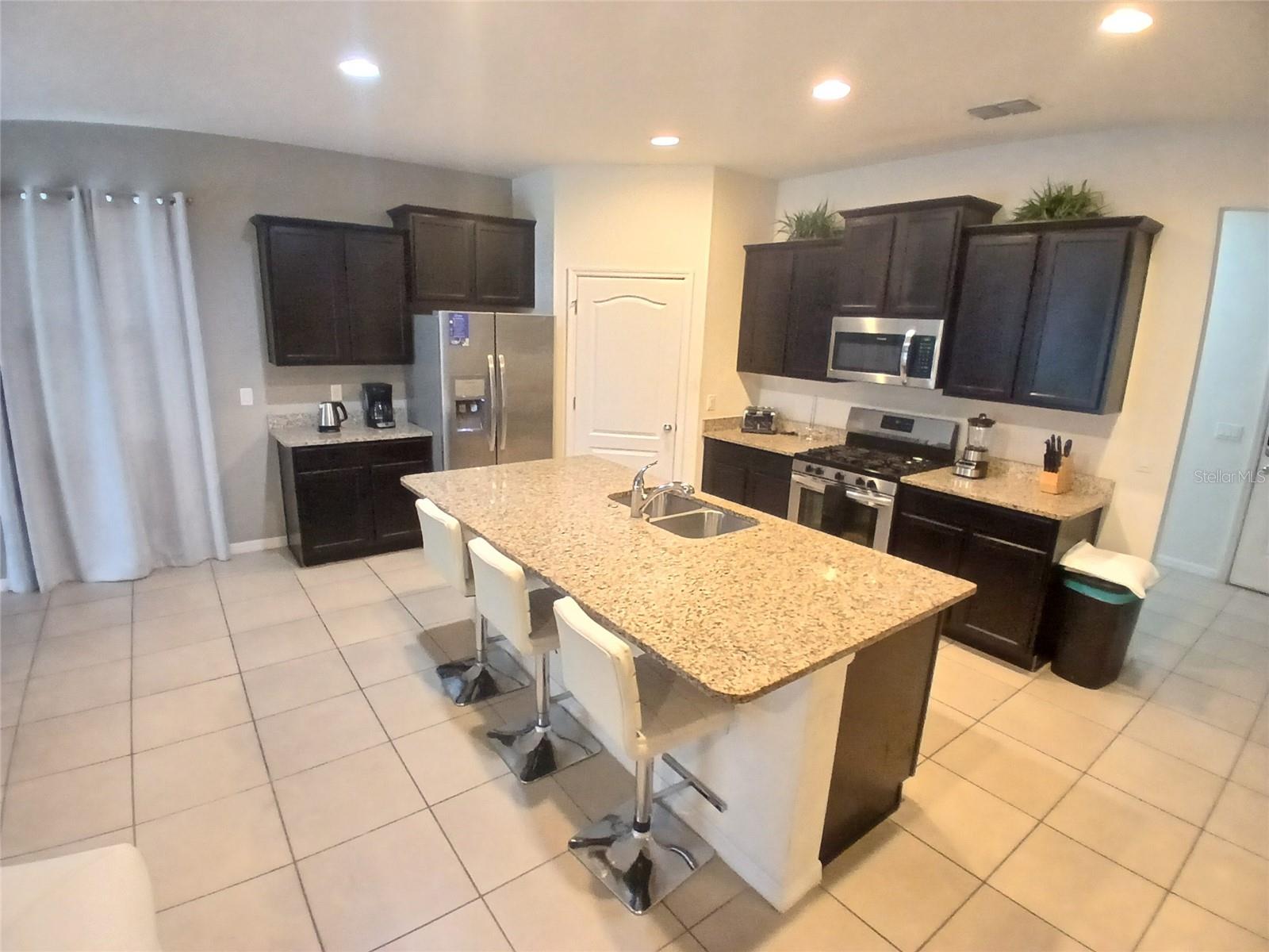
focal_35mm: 17
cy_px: 476
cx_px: 634
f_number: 2.2
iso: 400
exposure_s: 1/24
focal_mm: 1.4
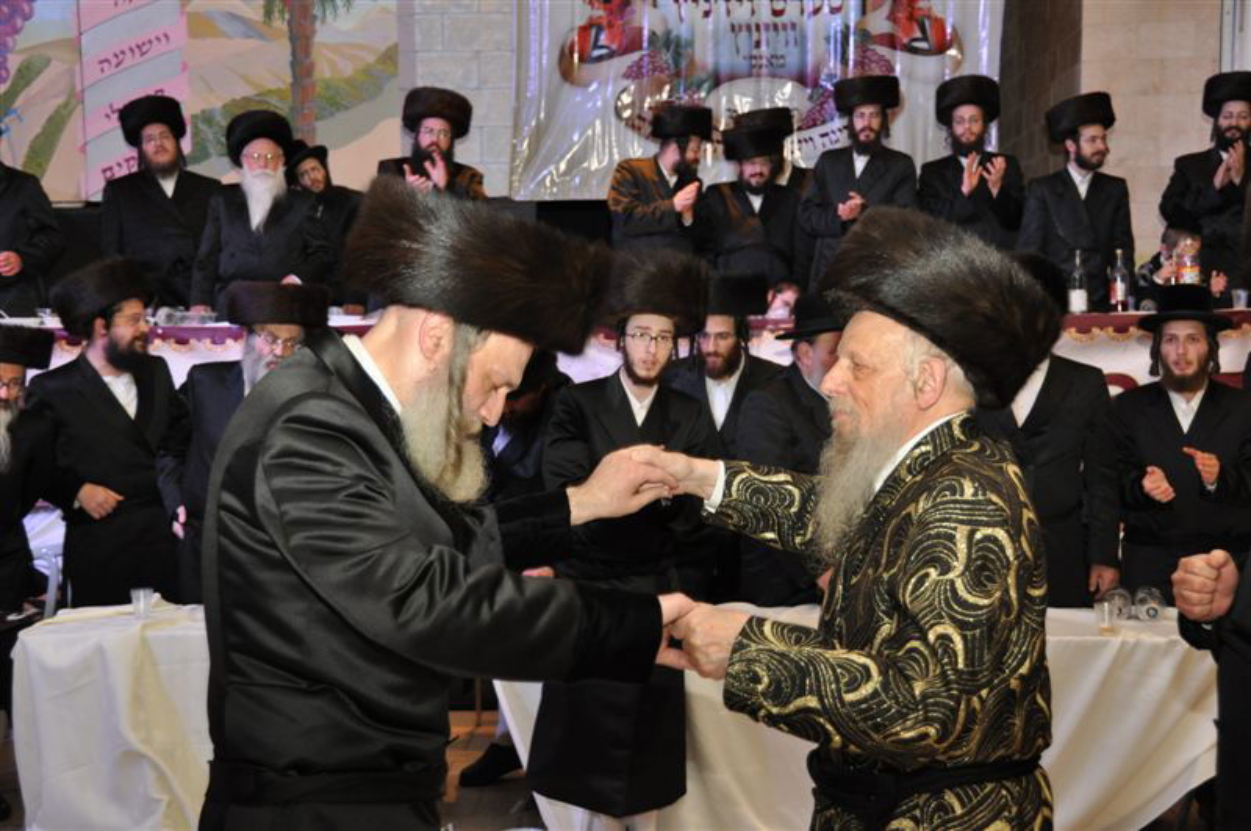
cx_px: 626
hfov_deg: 37.9
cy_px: 416
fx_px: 1822
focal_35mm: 52
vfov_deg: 25.7
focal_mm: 35
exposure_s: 1/60
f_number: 4.2
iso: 800
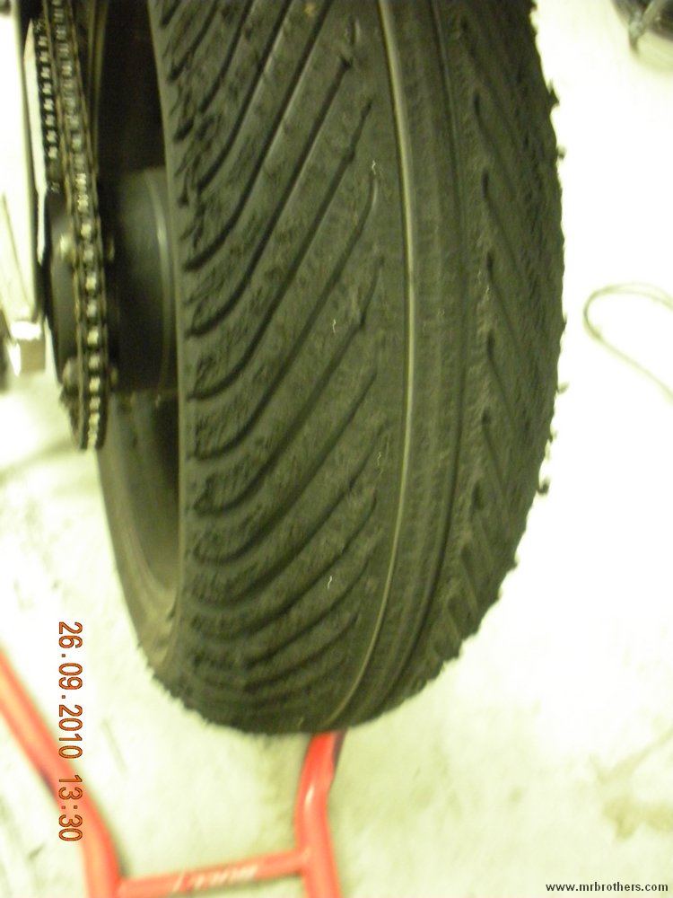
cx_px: 336
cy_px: 449
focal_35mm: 35
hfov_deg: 40.7
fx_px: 907
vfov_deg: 52.6
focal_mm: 6.3
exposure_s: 1/5
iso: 800
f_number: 3.5
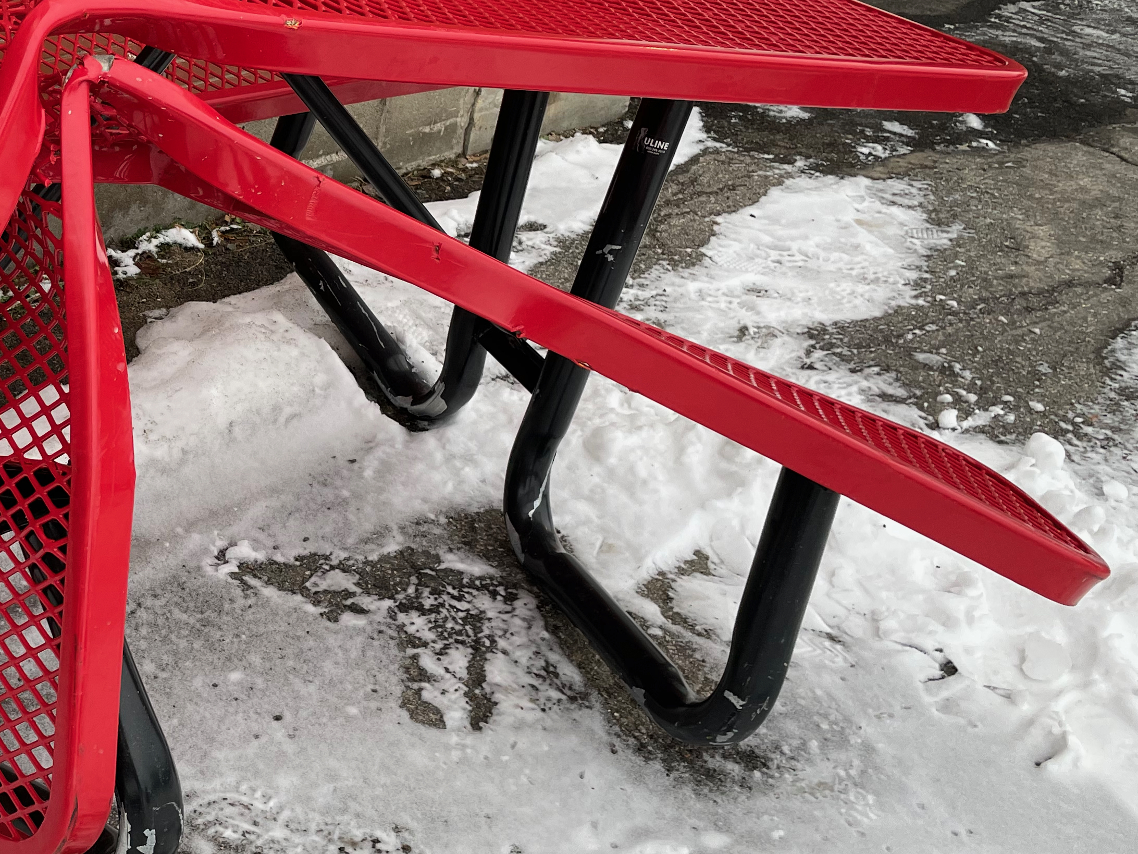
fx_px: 1578
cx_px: 117
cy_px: 362
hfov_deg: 37.1
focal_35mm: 48
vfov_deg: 30.2
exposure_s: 1/121
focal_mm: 4.2
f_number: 1.6
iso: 64
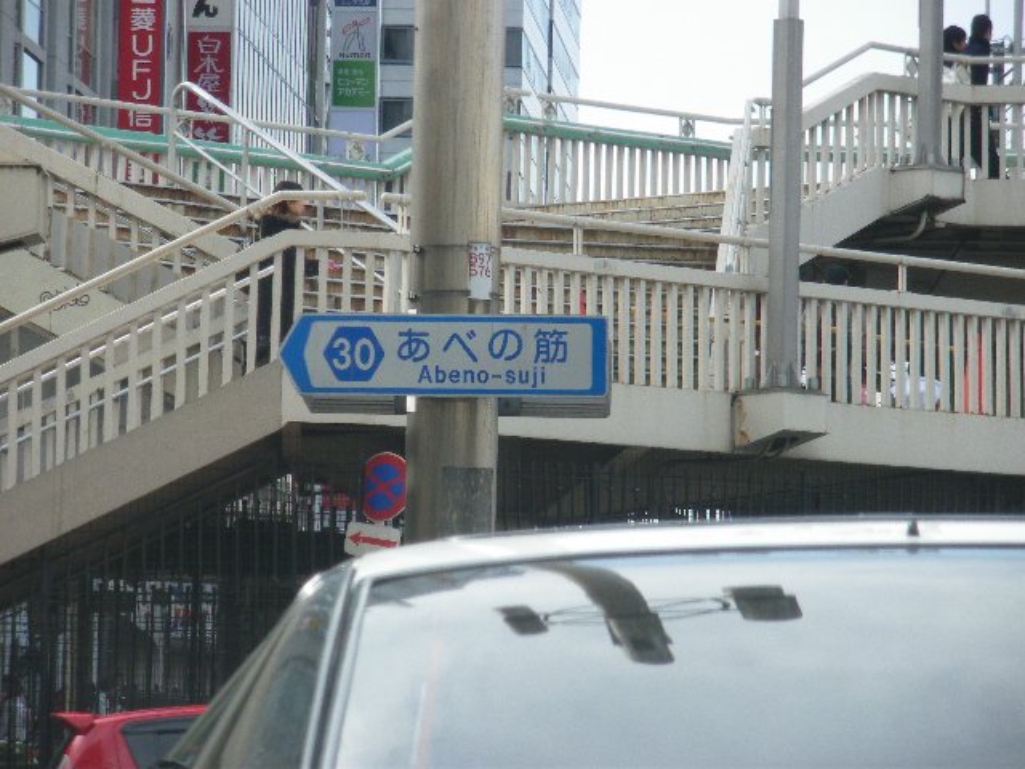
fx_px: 5330
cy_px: 384
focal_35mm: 180
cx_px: 512
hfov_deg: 11.0
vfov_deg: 8.2
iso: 160
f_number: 5.6
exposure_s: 1/250
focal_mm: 31.5
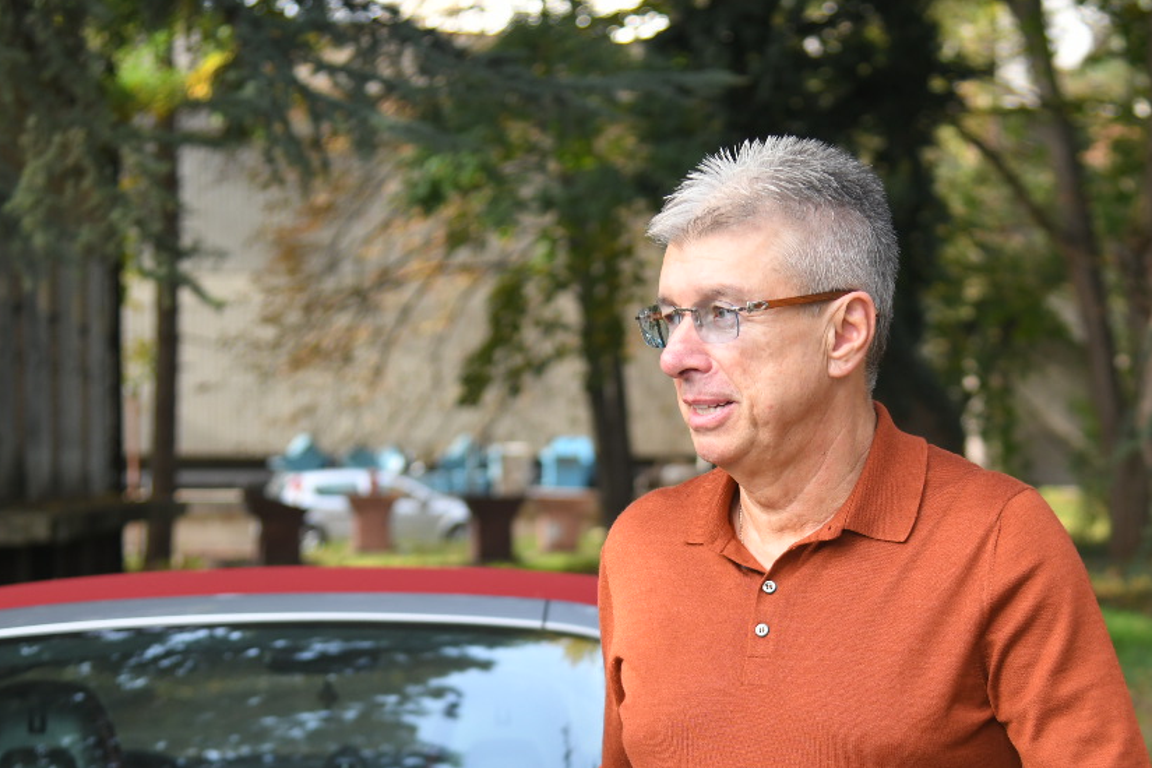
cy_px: 613
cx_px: 753
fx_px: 3456
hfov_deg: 18.9
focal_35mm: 108
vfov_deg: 12.6
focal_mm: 55
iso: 400
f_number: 4
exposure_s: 1/400
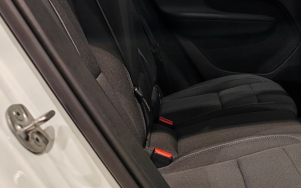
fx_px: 509
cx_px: 299
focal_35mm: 62
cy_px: 80
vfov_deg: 20.9
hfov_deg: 30.7
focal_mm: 5.4
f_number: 1.6
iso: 125
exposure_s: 1/100
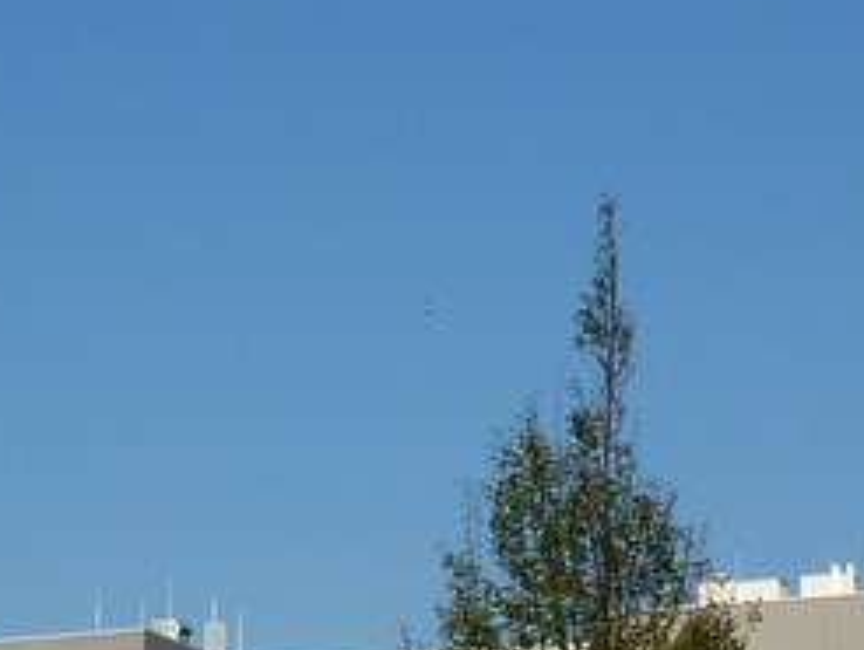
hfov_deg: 16.5
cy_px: 769
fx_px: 2923
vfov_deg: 12.4
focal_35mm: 117
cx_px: 4
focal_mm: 4.1
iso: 80
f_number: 5
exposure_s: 1/400
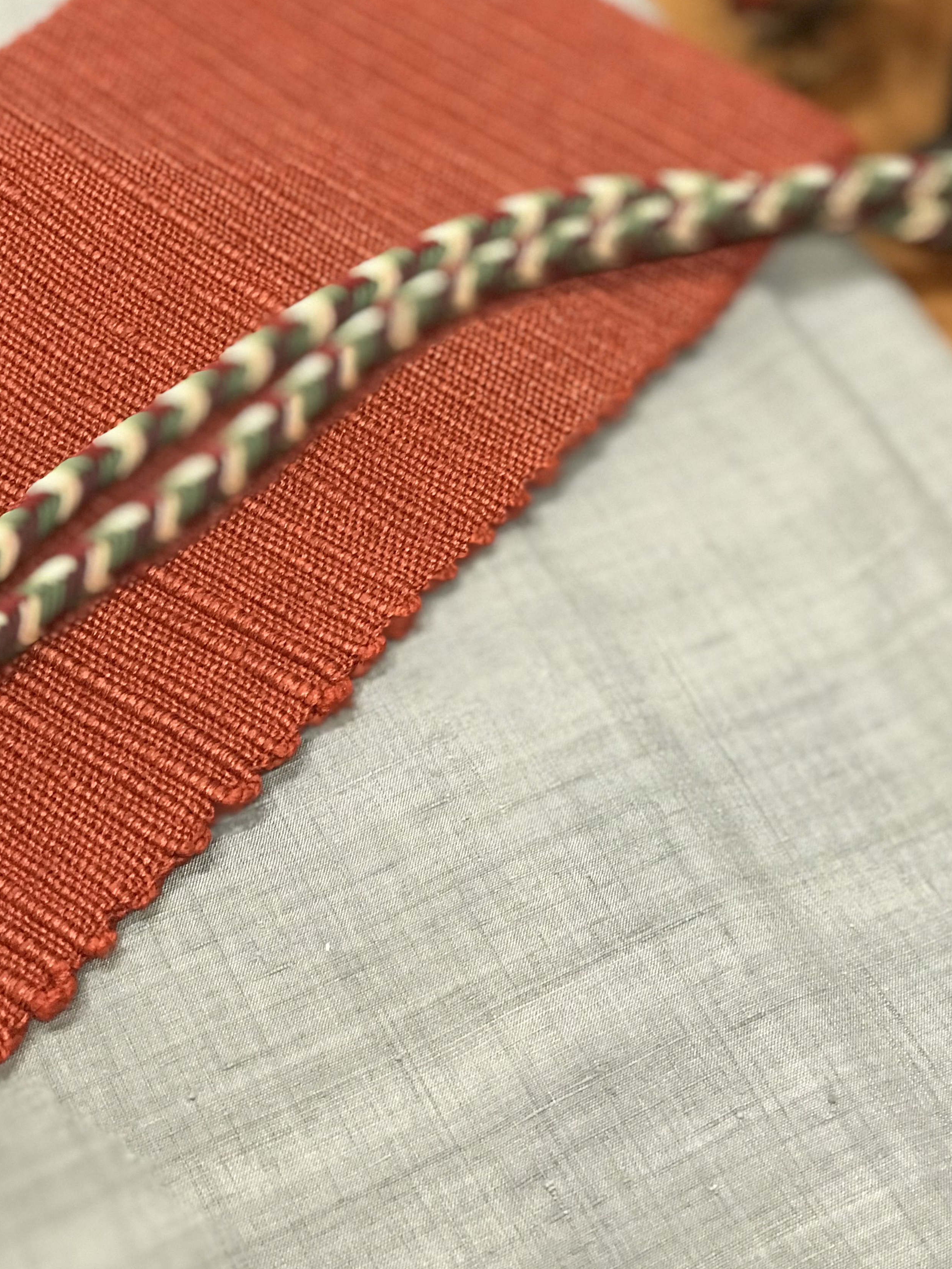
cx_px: 450
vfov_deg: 28.1
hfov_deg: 21.3
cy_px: 571
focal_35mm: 69
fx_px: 2530
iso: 320
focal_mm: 6.6
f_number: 2.8
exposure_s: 1/60
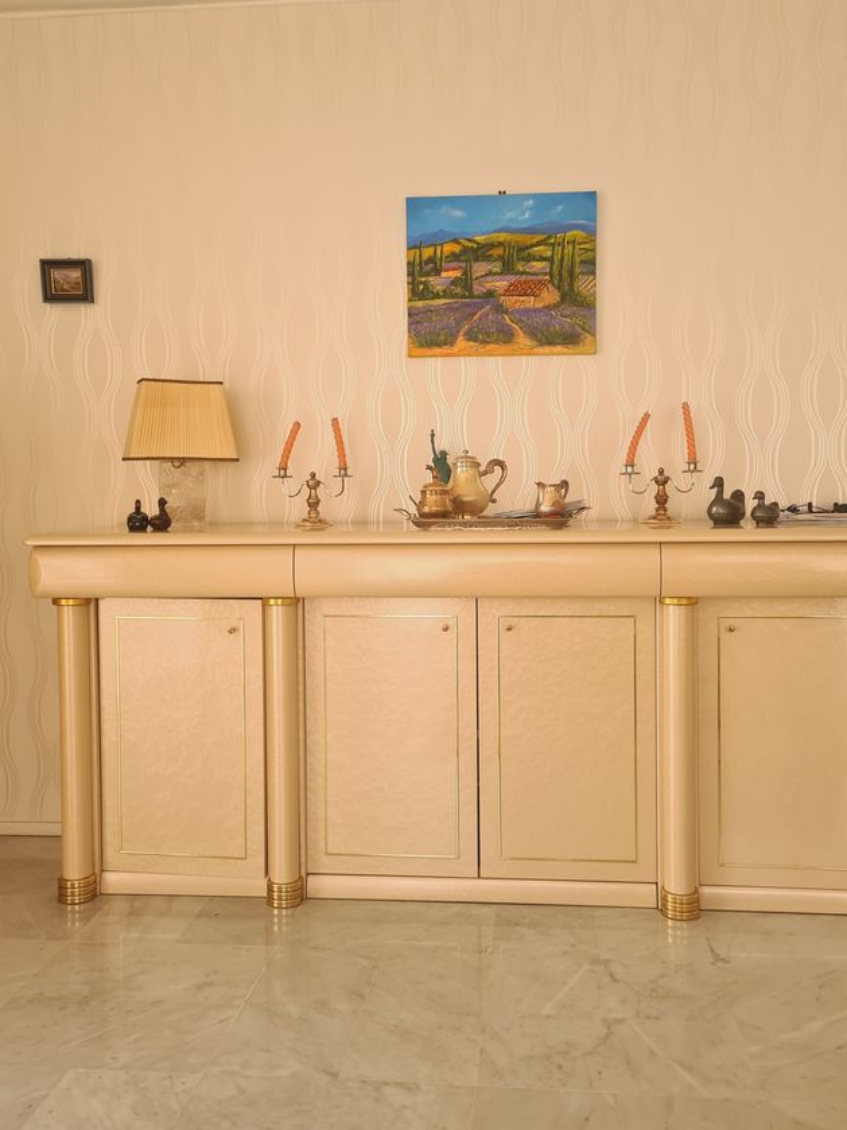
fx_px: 1012
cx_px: 467
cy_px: 545
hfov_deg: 45.4
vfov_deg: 58.3
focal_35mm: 31
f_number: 1.8
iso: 100
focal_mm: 5.4
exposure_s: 1/50
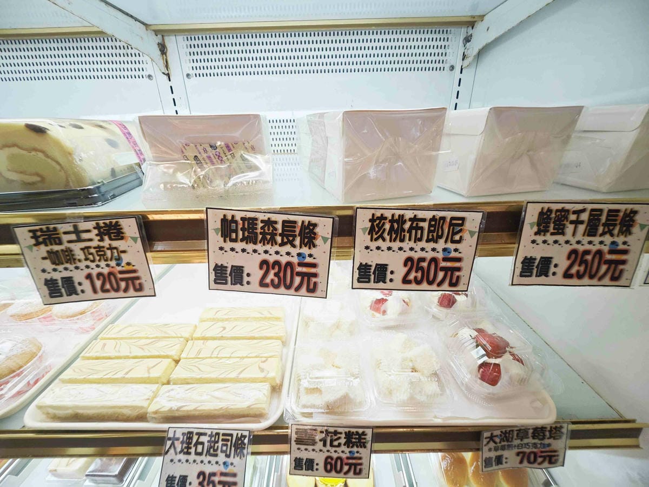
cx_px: 324
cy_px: 244
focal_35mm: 12
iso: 50
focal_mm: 2.03
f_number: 1.8
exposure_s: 1/120
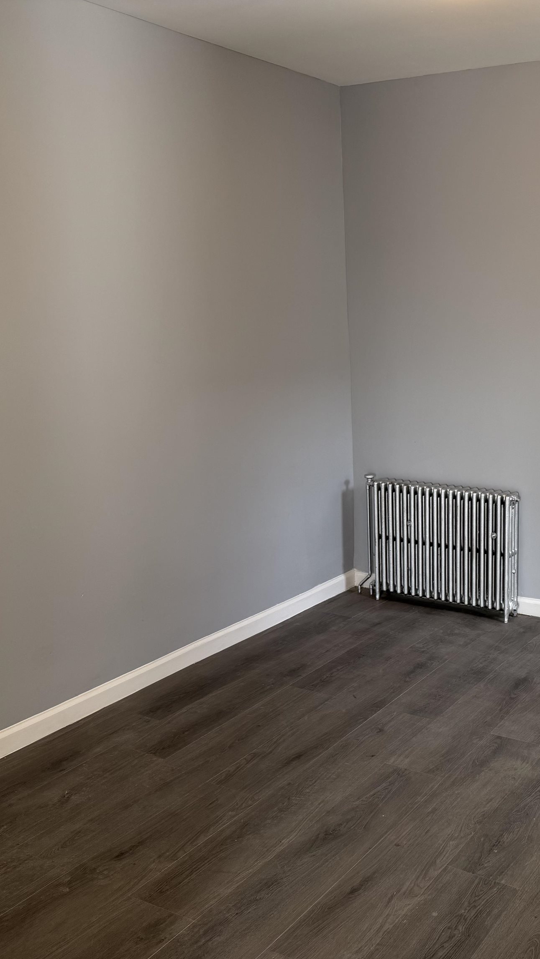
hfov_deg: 31.9
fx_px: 891
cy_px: 479
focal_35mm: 35
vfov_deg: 56.6
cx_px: 495
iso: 100
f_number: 1.78
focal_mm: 6.76
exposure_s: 1/121
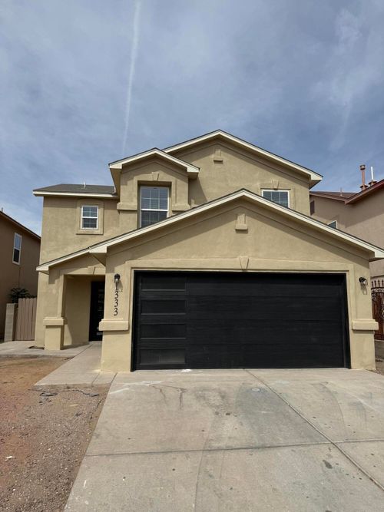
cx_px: 192
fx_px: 355
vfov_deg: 71.6
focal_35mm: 24
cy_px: 256
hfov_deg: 56.8
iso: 80
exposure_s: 1/8130
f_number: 1.78
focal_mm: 6.76
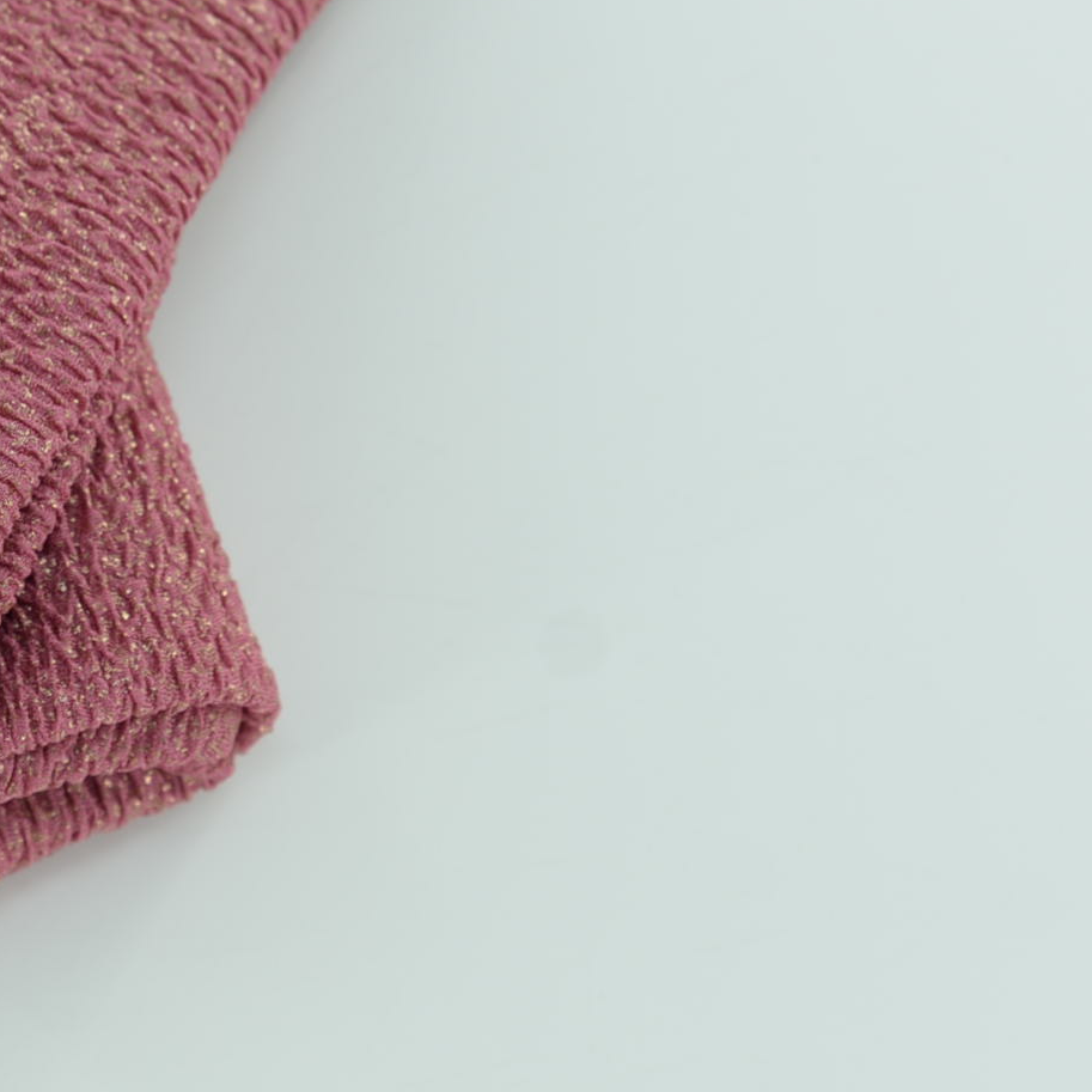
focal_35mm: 140
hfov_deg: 12.2
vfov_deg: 12.5
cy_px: 551
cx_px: -197
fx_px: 4997
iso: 100
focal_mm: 50
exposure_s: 1/160
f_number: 4
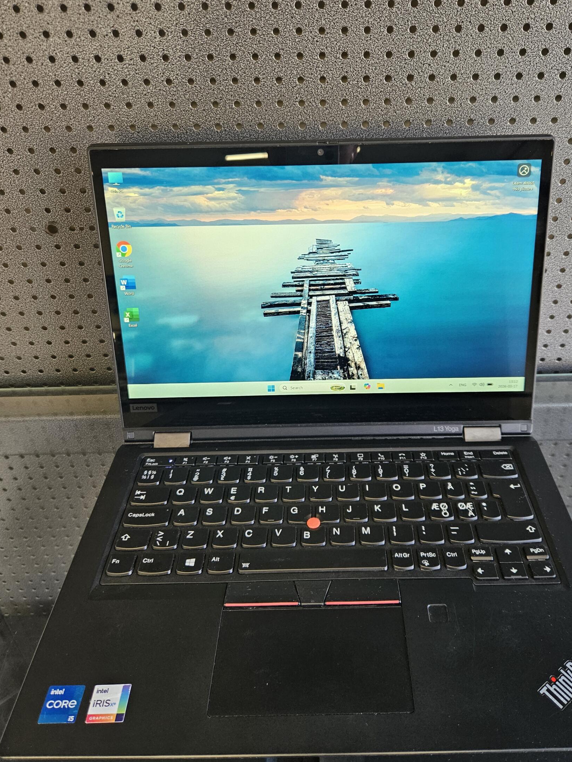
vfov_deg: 65.1
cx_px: 328
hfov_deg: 51.2
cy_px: 339
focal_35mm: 27
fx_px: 595
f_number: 1.8
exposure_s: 1/100
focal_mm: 5.4
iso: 200
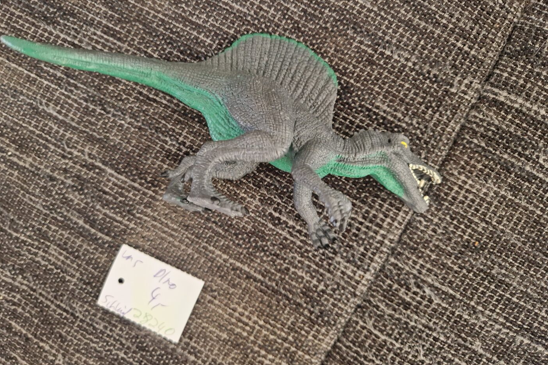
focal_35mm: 24
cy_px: 162
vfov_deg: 53.0
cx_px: 273
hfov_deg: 73.7
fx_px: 365
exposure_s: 1/100
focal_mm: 5.4
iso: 640
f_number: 1.8
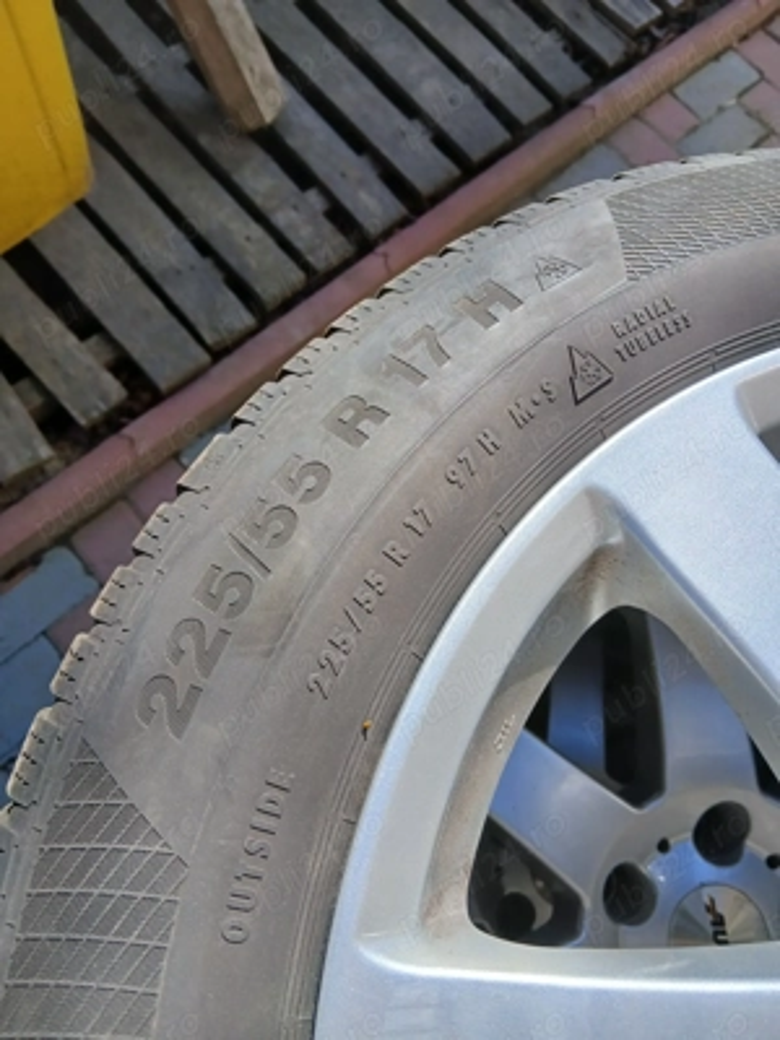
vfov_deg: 67.3
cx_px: 390
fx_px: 781
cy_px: 520
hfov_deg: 53.1
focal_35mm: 26
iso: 20
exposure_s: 1/185
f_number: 1.8
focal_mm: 3.98
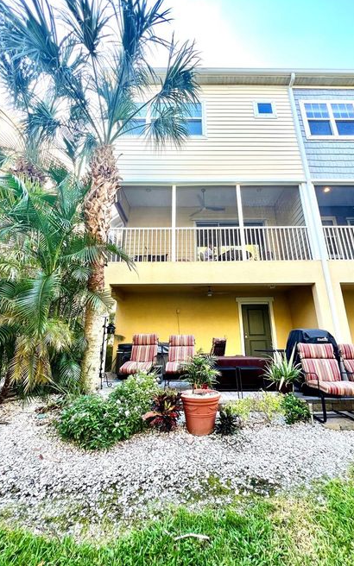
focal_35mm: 14
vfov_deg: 105.3
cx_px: 189
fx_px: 216
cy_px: 280
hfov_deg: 78.5
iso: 50
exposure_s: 1/99
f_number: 1.8
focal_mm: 1.57
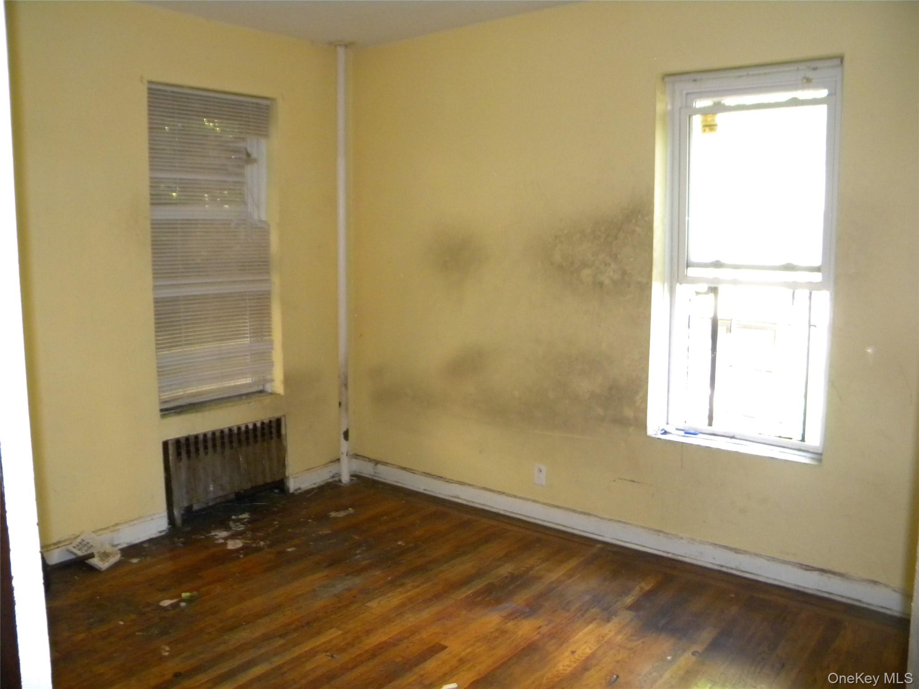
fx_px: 743
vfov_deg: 49.7
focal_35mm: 28
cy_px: 344
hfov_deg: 63.4
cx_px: 460
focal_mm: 5
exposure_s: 1/31.4
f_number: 3.5
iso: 400
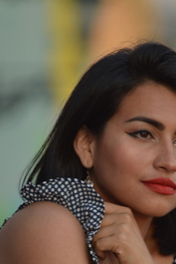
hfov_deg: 1.6
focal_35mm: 849
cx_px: 160
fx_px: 6217
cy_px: 229
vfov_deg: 2.4
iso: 400
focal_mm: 300
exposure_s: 1/100
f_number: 13
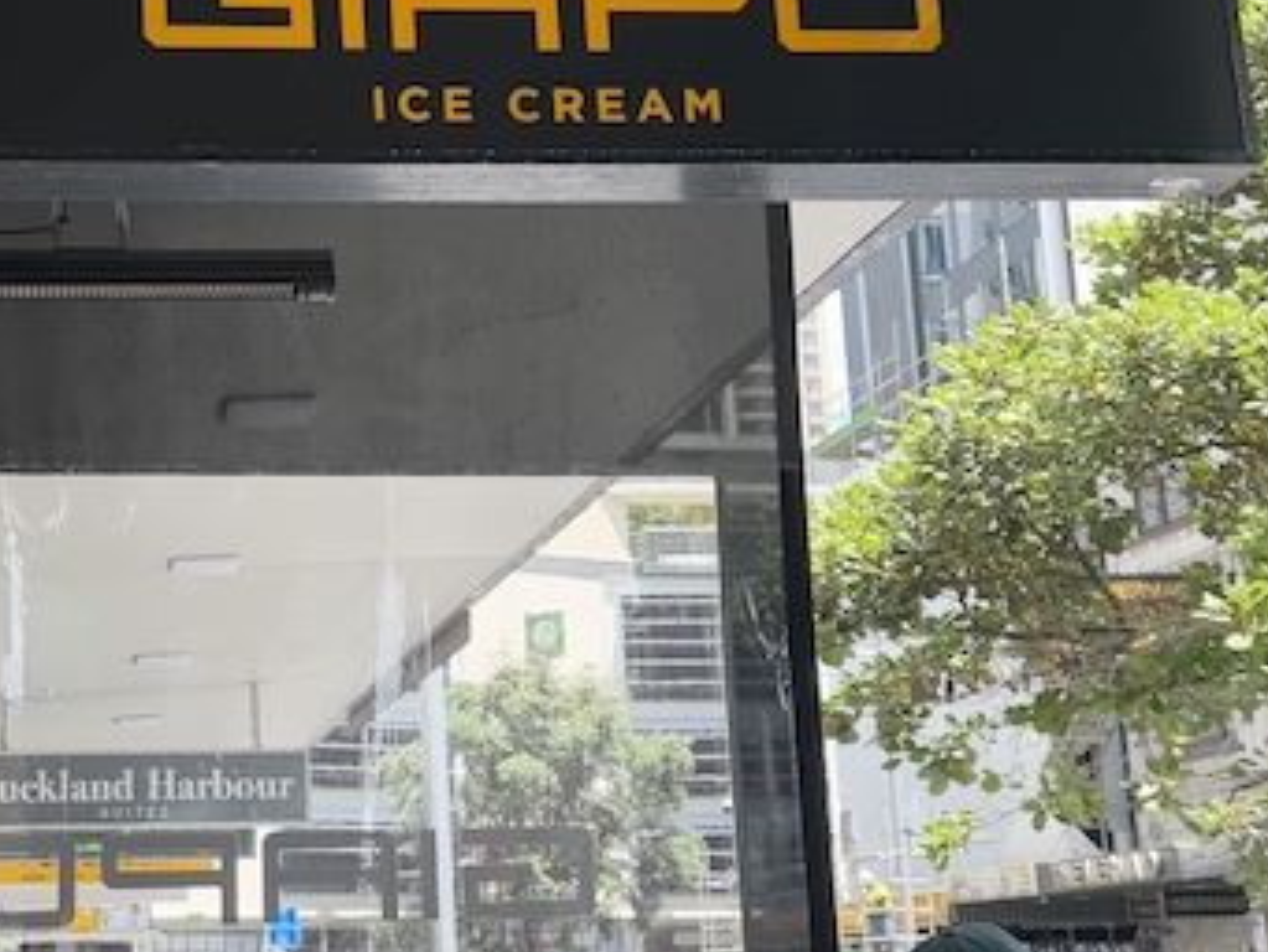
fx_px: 1649
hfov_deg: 40.4
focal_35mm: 45
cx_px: 257
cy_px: 119
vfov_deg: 30.9
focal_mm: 6.76
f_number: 1.78
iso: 80
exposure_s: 1/283
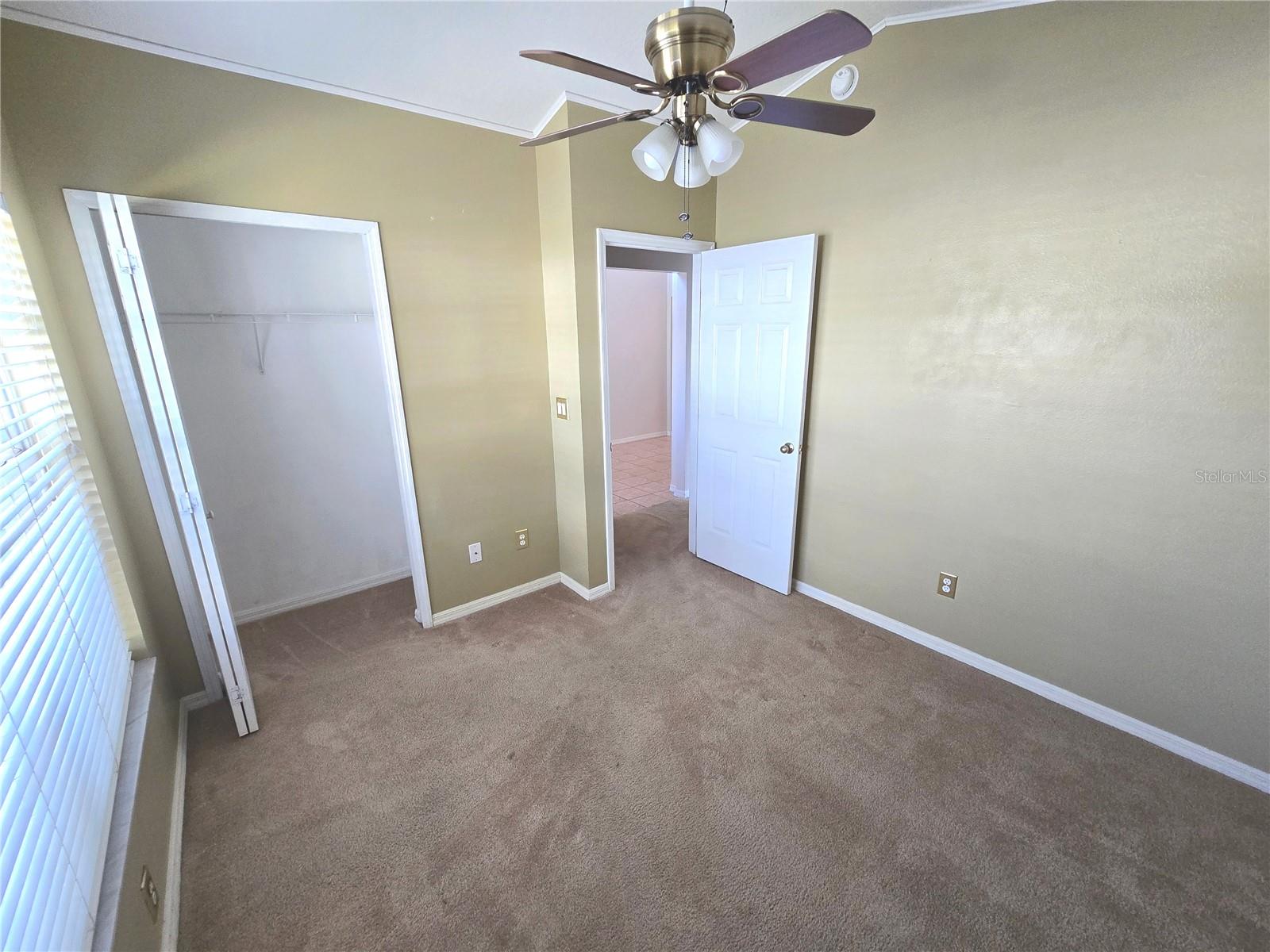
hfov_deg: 106.2
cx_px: 635
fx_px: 477
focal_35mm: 13
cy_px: 476
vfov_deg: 89.9
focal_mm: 2.2
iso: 200
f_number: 2.2
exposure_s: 1/60
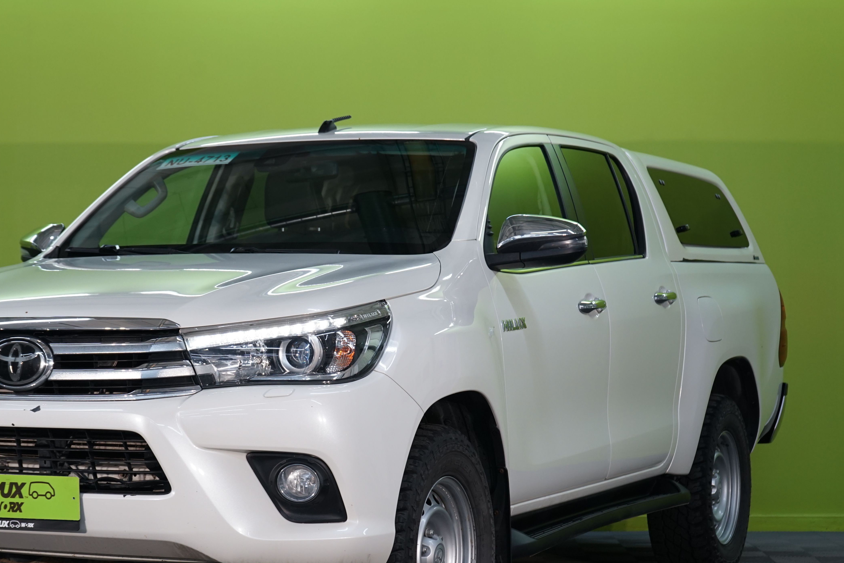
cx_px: 315
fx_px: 2250
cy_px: 357
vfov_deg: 14.2
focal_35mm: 96
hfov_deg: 21.2
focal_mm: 67
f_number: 6.3
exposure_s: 1/25
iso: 500
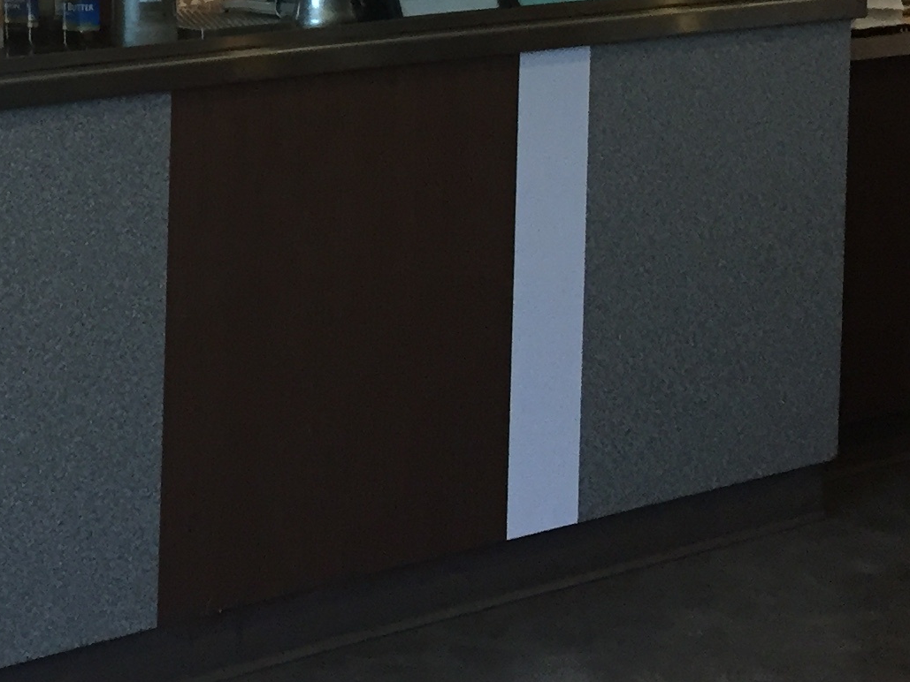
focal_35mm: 92
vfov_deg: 15.1
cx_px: 63
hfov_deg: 20.8
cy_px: -284
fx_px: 2419
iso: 50
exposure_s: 1/30
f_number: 2.2
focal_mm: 4.15
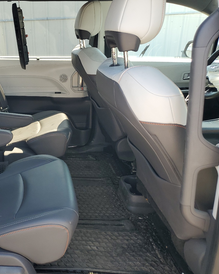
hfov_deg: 41.1
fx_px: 276
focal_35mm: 34
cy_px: 137
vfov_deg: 52.8
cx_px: 37
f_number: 1.5
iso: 50
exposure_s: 1/238
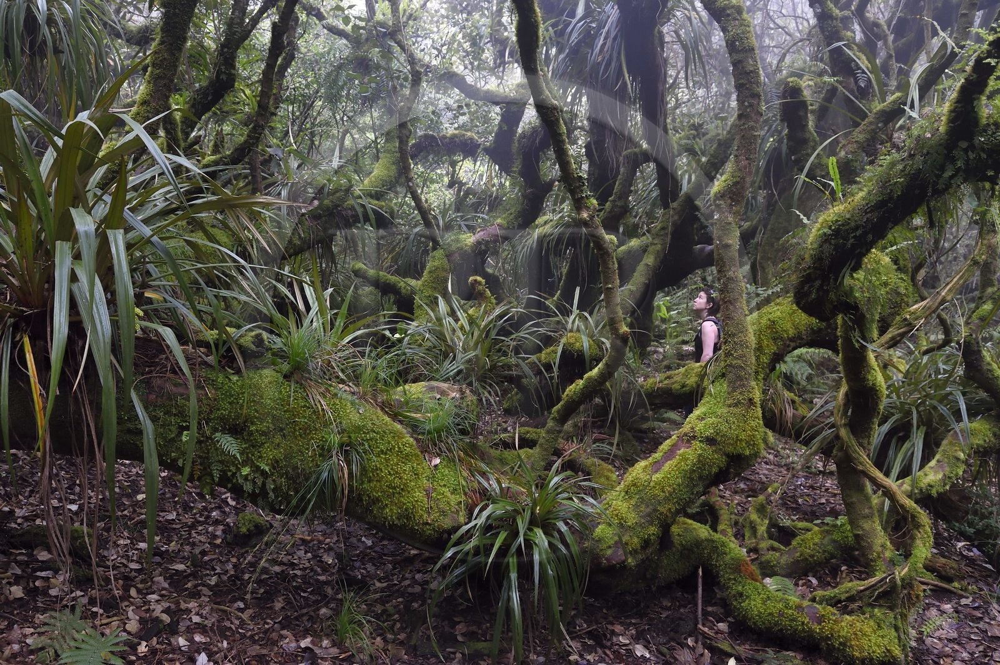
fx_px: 666
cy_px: 332
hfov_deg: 73.8
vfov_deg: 53.1
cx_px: 500
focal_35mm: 24
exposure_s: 1/60
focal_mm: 24
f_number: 7.1
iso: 3200
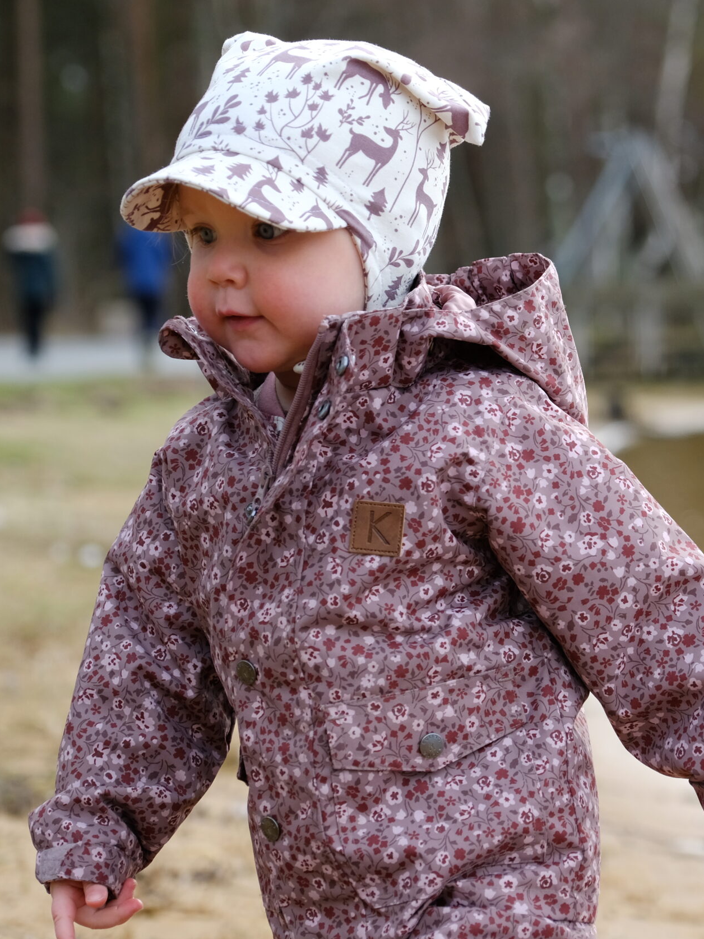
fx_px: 3309
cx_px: 563
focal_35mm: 122
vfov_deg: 16.2
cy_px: 469
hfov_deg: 12.1
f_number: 2.8
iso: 640
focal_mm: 55
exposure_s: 1/2000
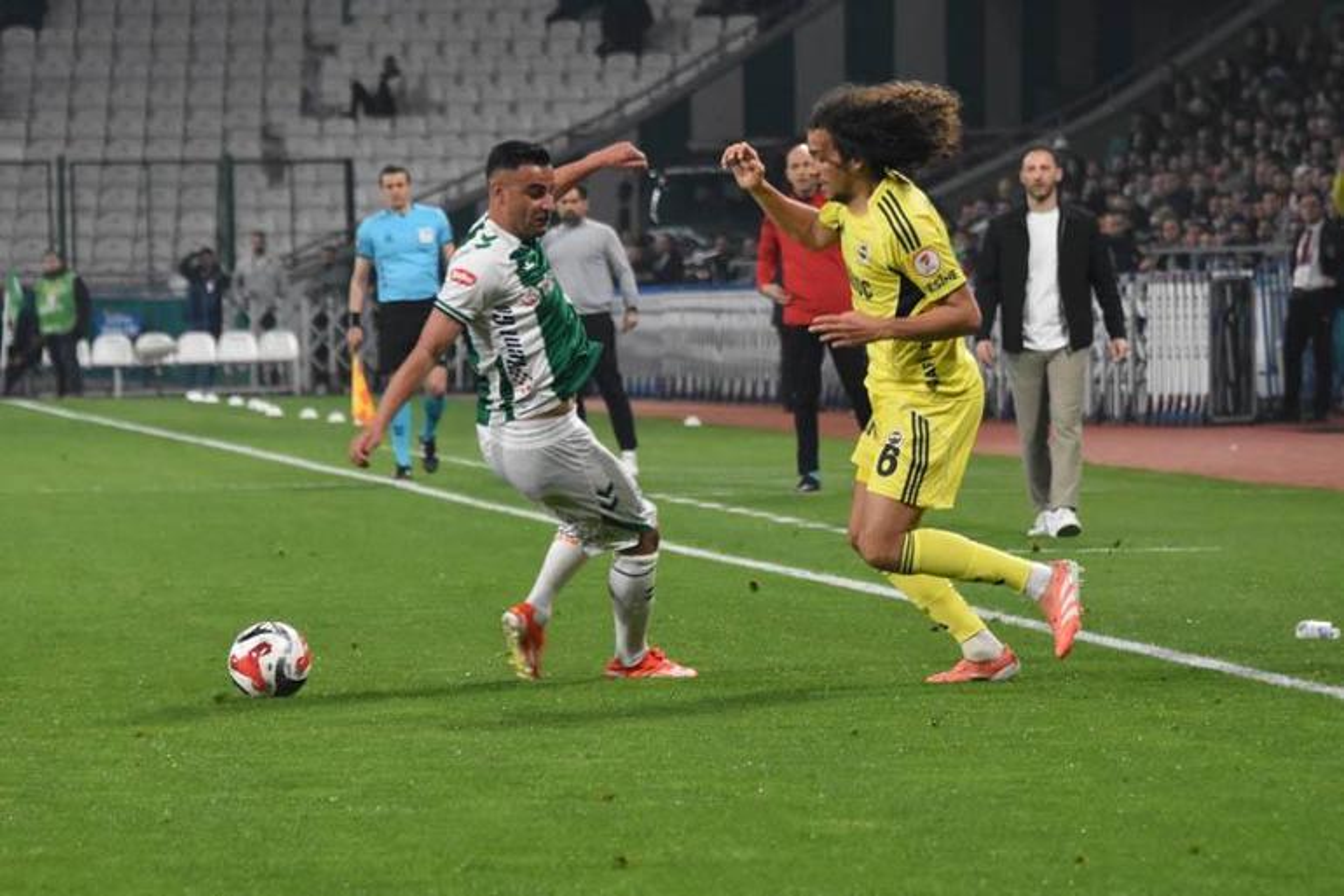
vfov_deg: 4.8
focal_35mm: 285
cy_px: 448
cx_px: 672
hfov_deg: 7.2
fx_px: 10637
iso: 5000
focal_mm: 190
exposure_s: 1/800
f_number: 5.6
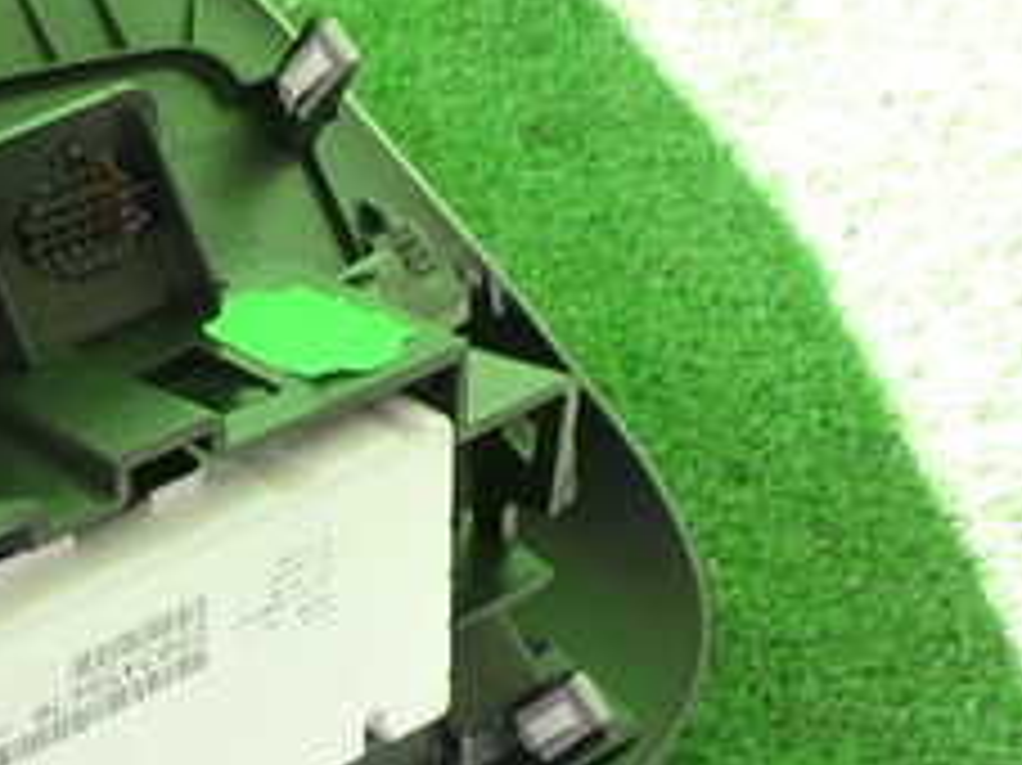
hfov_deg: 26.4
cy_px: 742
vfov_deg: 21.5
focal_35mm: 66
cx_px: -185
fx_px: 1948
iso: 100
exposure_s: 1/60
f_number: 2.8
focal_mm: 4.5
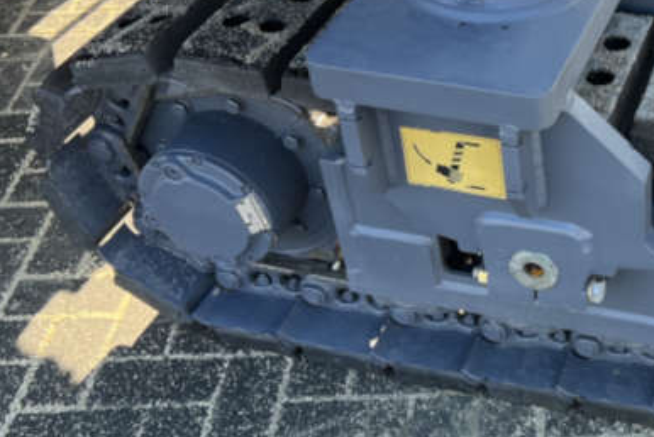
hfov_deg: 29.9
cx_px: 637
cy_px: 223
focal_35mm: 63
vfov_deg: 21.6
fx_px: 1145
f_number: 1.5
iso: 50
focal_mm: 5.7
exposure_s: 1/389
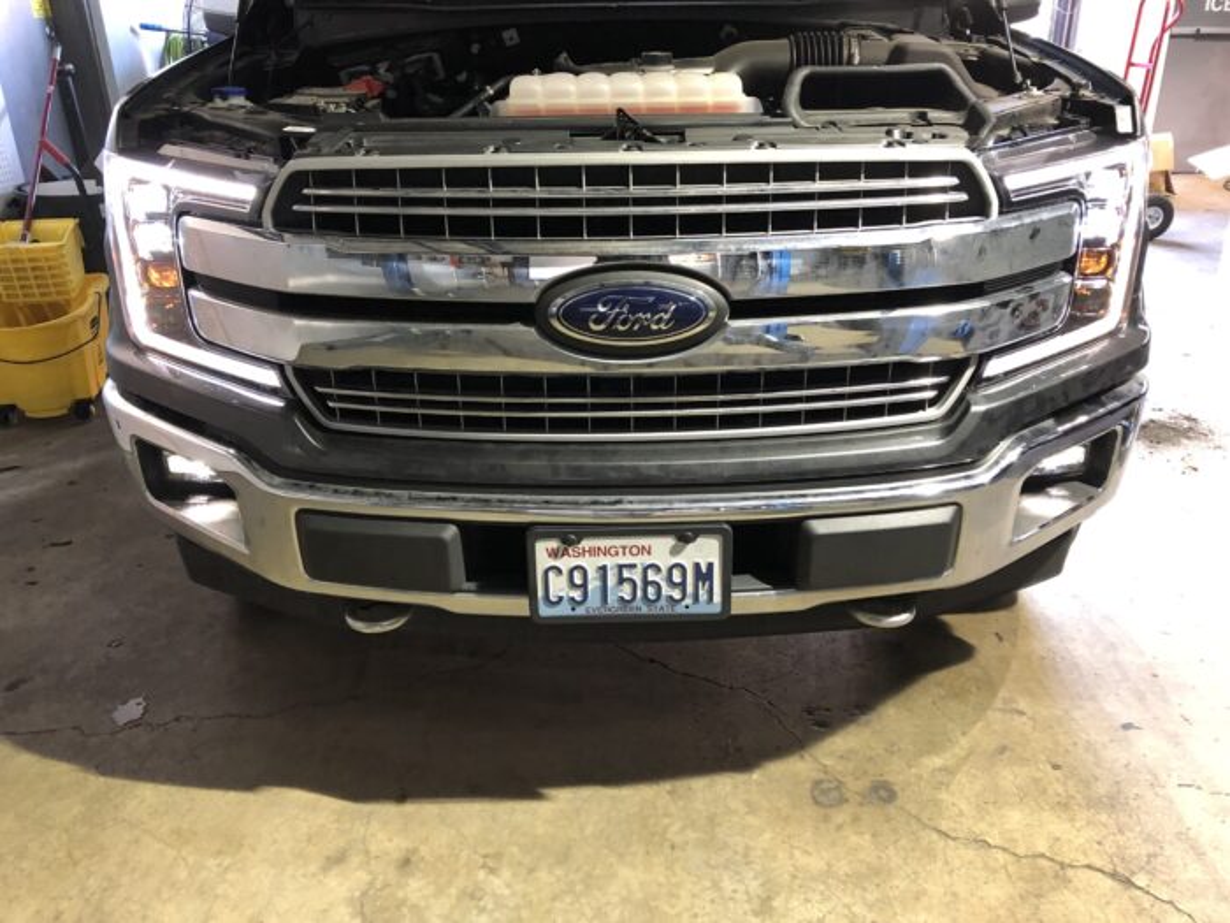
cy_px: 462
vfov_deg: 49.7
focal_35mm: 28
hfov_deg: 63.4
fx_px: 995
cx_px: 615
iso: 80
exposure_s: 1/15
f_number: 1.8
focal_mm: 3.99
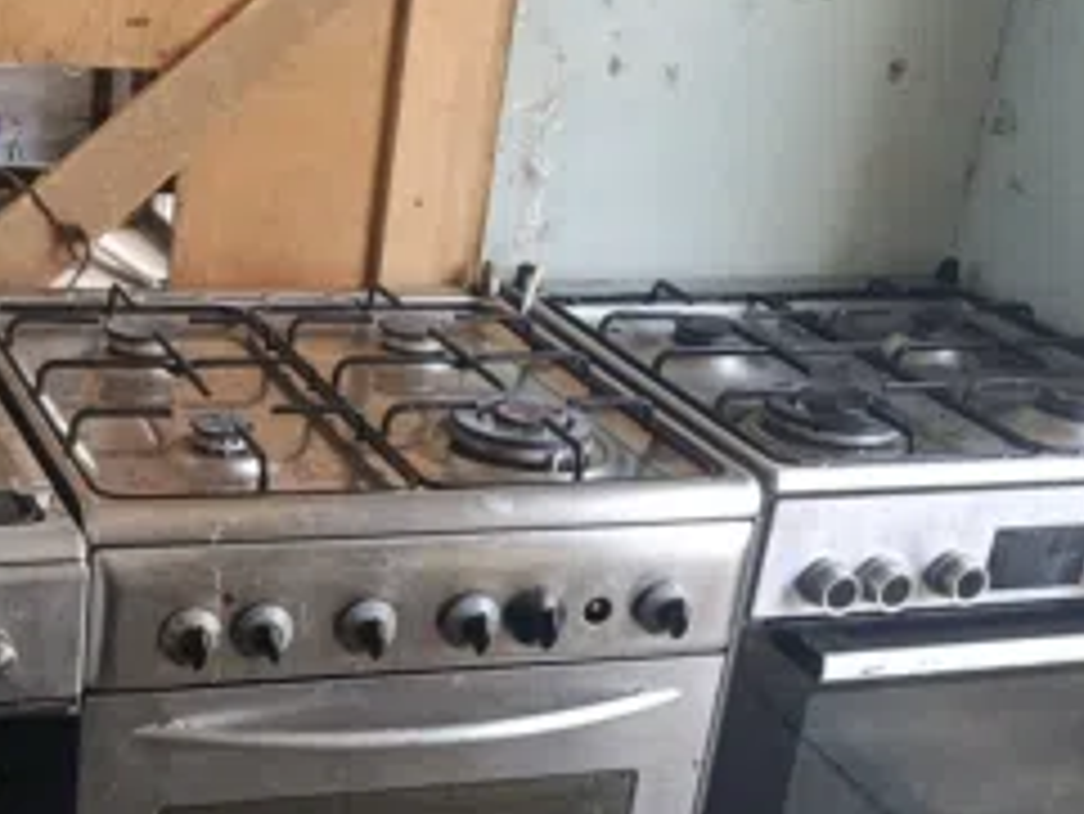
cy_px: 657
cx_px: 243
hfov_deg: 31.0
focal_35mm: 61
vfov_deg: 23.7
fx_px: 1911
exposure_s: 1/100
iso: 362
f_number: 1.65
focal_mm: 6.11
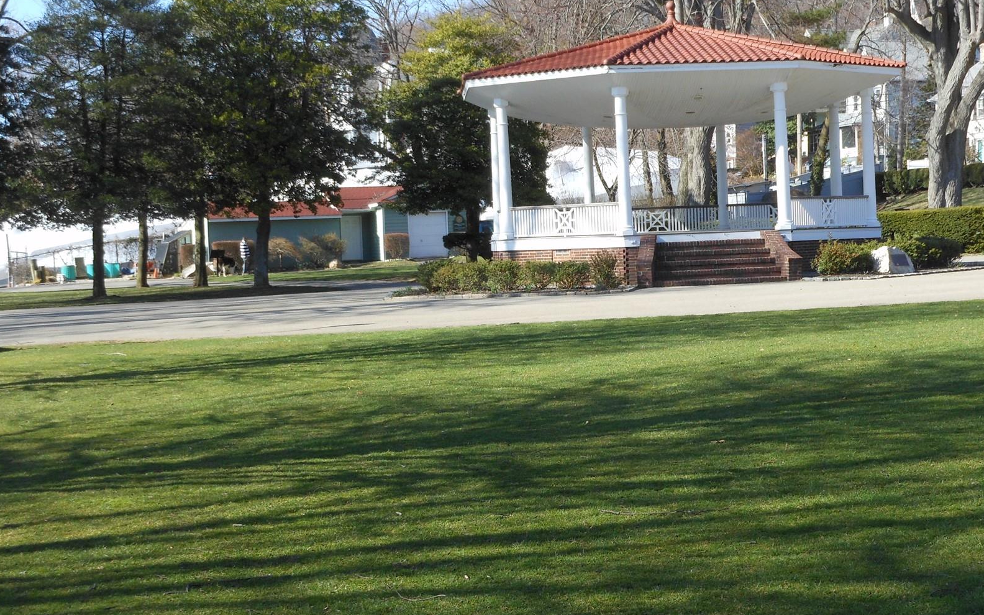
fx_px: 1984
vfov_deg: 17.6
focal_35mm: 74
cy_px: 351
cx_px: 571
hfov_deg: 27.8
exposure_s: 1/200
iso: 80
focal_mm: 9.6
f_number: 4.9
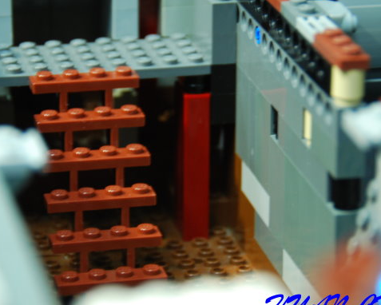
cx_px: 169
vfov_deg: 8.0
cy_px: 143
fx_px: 2188
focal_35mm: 194
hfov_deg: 9.9
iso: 400
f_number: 5.3
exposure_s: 1/3
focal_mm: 82
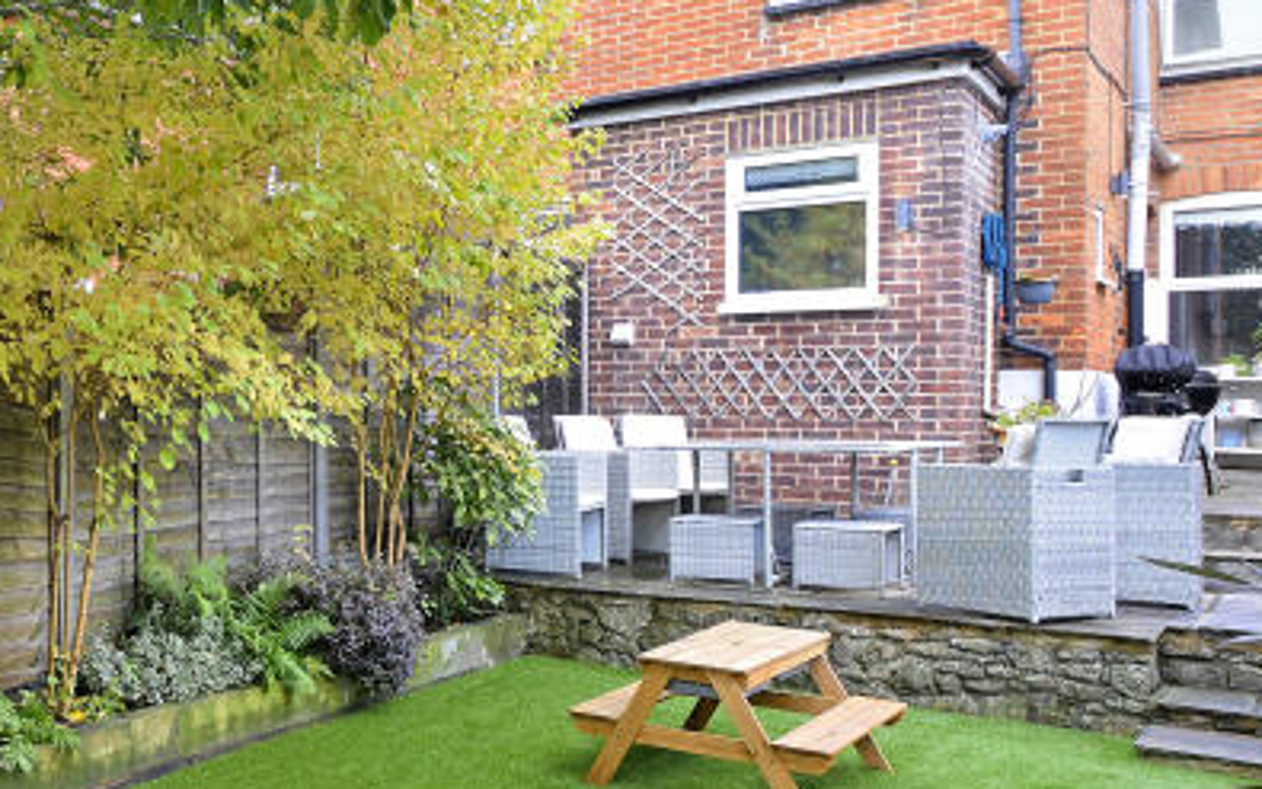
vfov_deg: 34.4
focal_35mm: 37
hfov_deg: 47.0
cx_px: 105
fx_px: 1273
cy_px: 439
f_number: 7.1
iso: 400
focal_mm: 14
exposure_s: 1/25
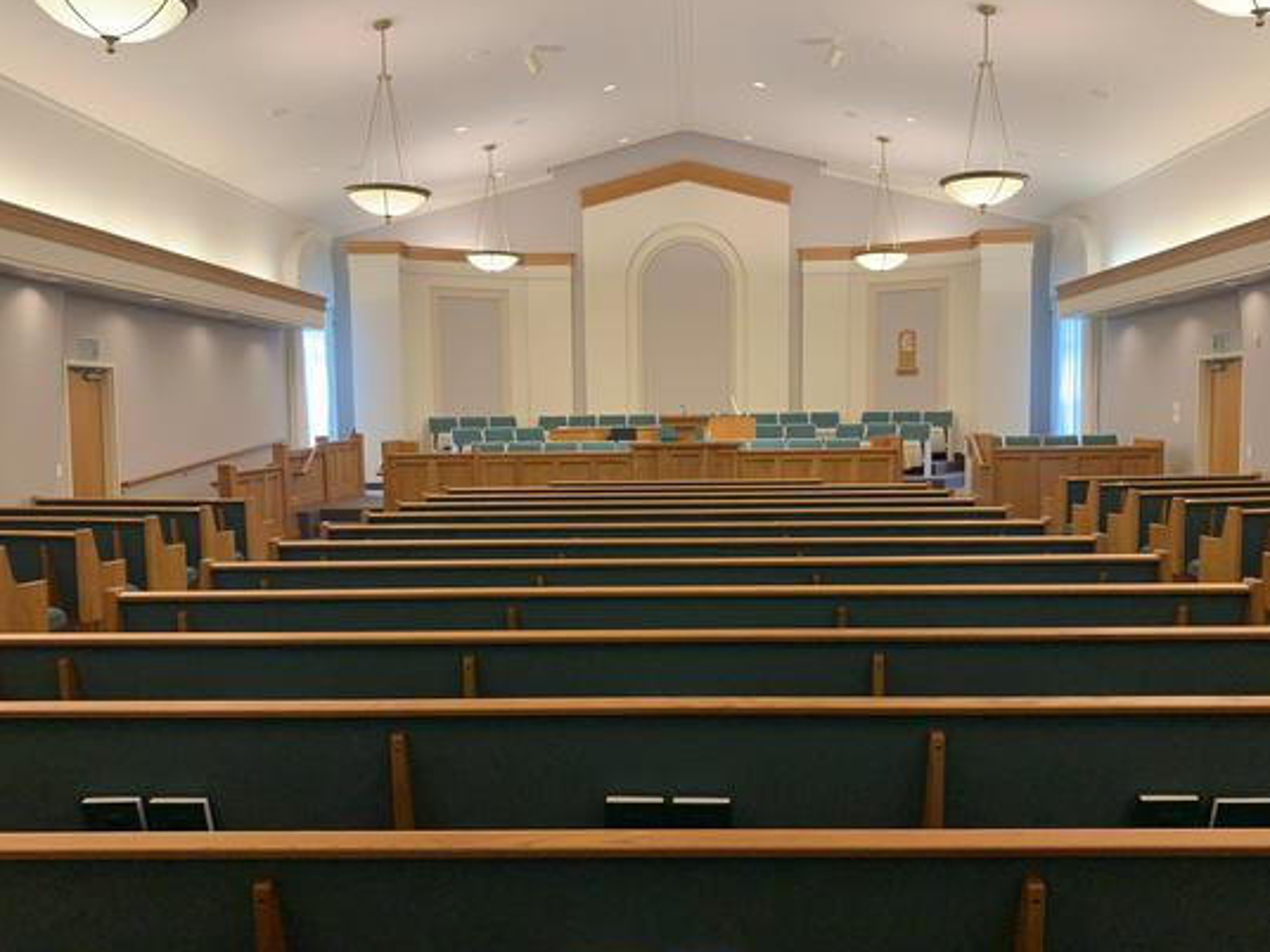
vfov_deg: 46.8
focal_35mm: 30
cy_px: 500
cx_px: 655
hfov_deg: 60.0
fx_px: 1101
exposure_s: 1/60
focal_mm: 4.25
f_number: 1.8
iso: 160
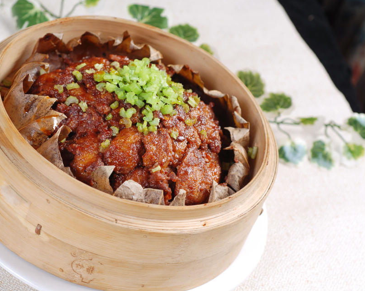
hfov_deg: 17.8
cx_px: 151
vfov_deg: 14.3
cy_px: 154
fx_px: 1166
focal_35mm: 108
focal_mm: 60
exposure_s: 1/160
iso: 100
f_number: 5.6
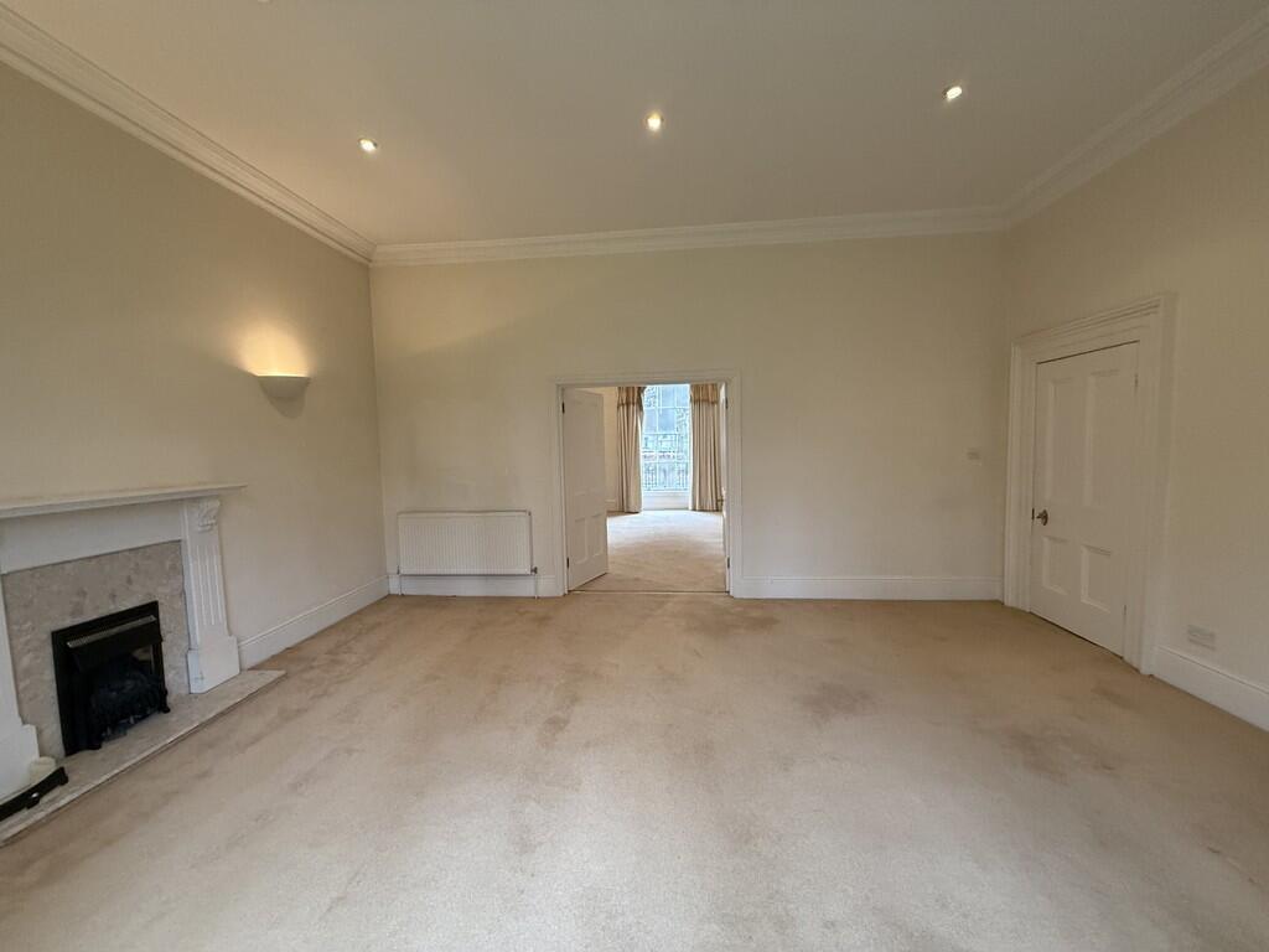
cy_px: 476
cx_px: 634
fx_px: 513
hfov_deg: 102.1
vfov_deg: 85.7
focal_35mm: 14
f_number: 2.2
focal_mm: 2.22
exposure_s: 1/100
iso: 320
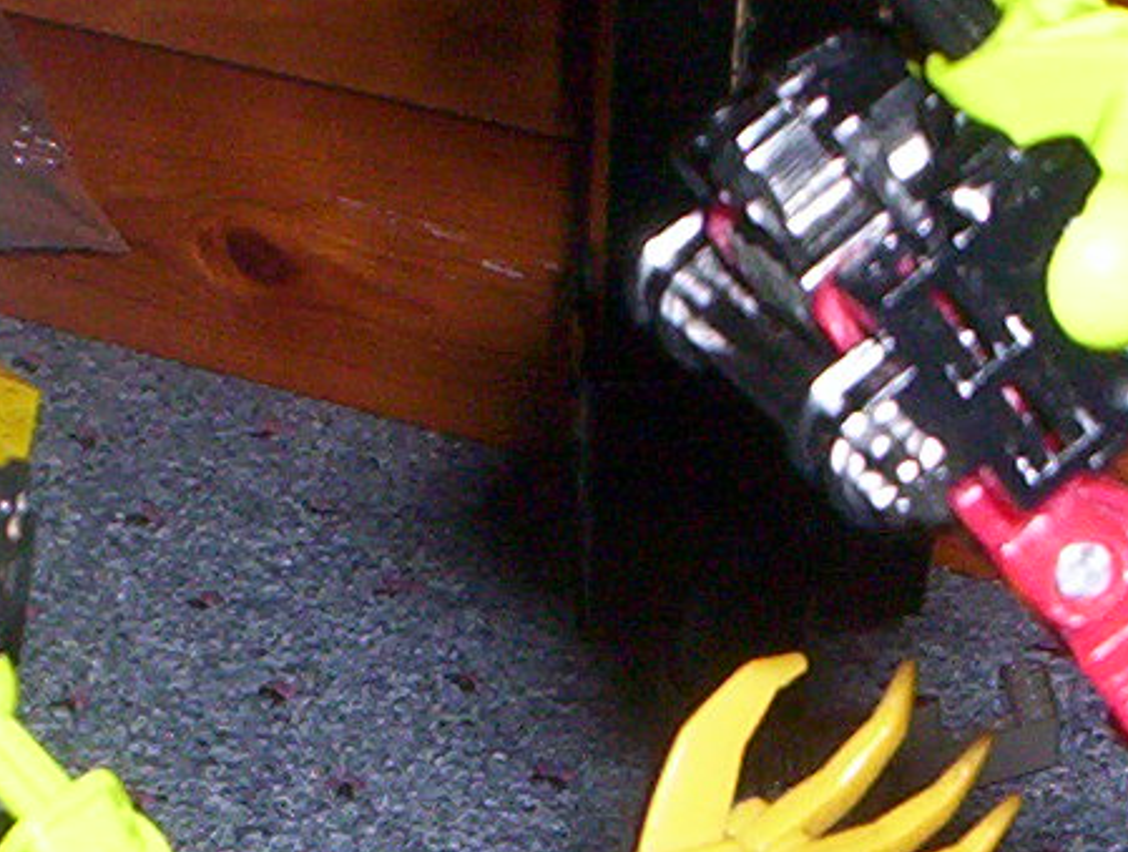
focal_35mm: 138
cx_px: 176
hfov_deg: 14.2
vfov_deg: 10.6
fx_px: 4508
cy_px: 983
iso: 140
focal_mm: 4.99
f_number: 4.5
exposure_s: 1/60
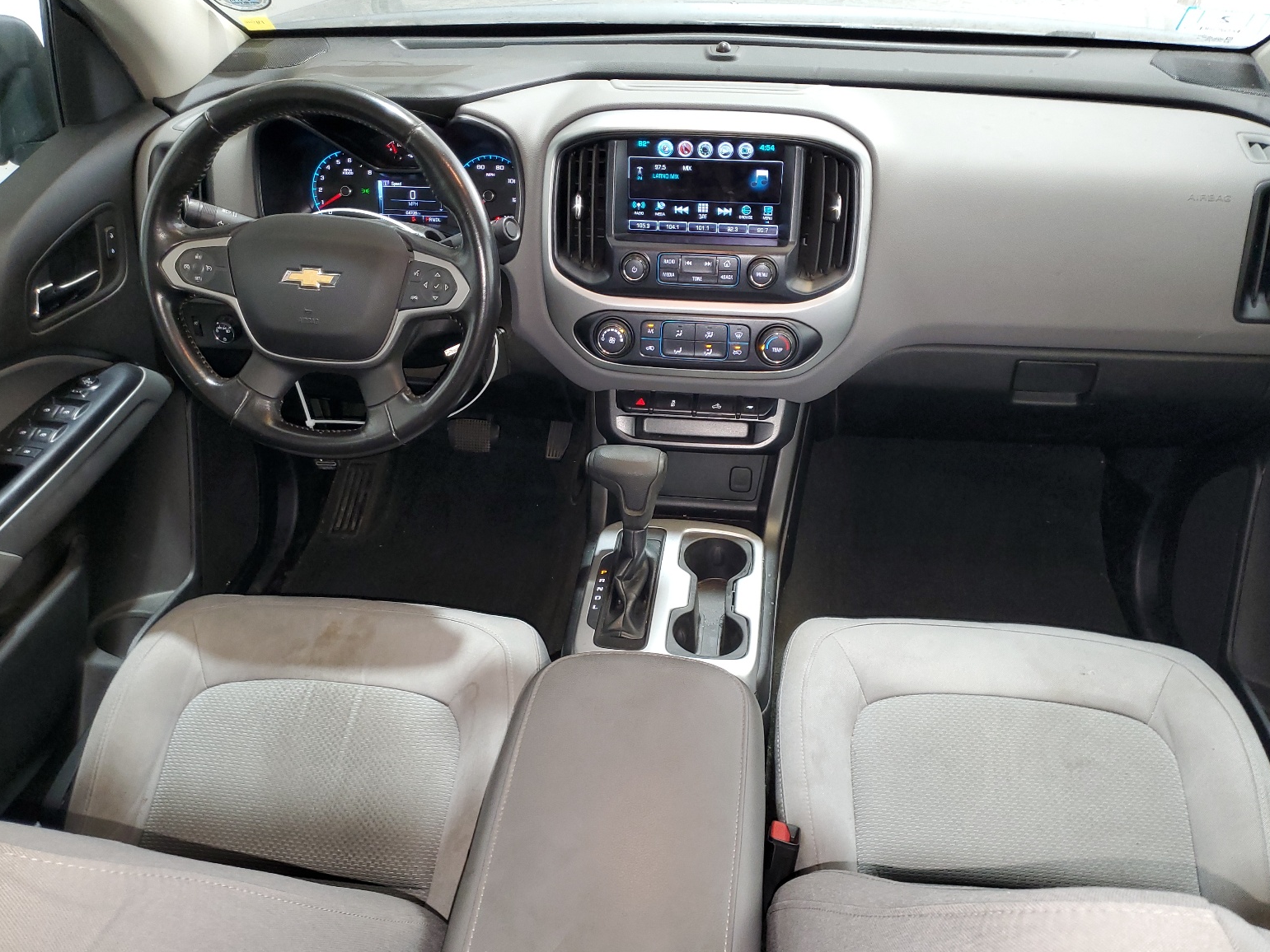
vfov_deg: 51.4
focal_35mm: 27
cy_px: 485
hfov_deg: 65.3
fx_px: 991
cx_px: 630
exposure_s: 1/24
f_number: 1.5
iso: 141
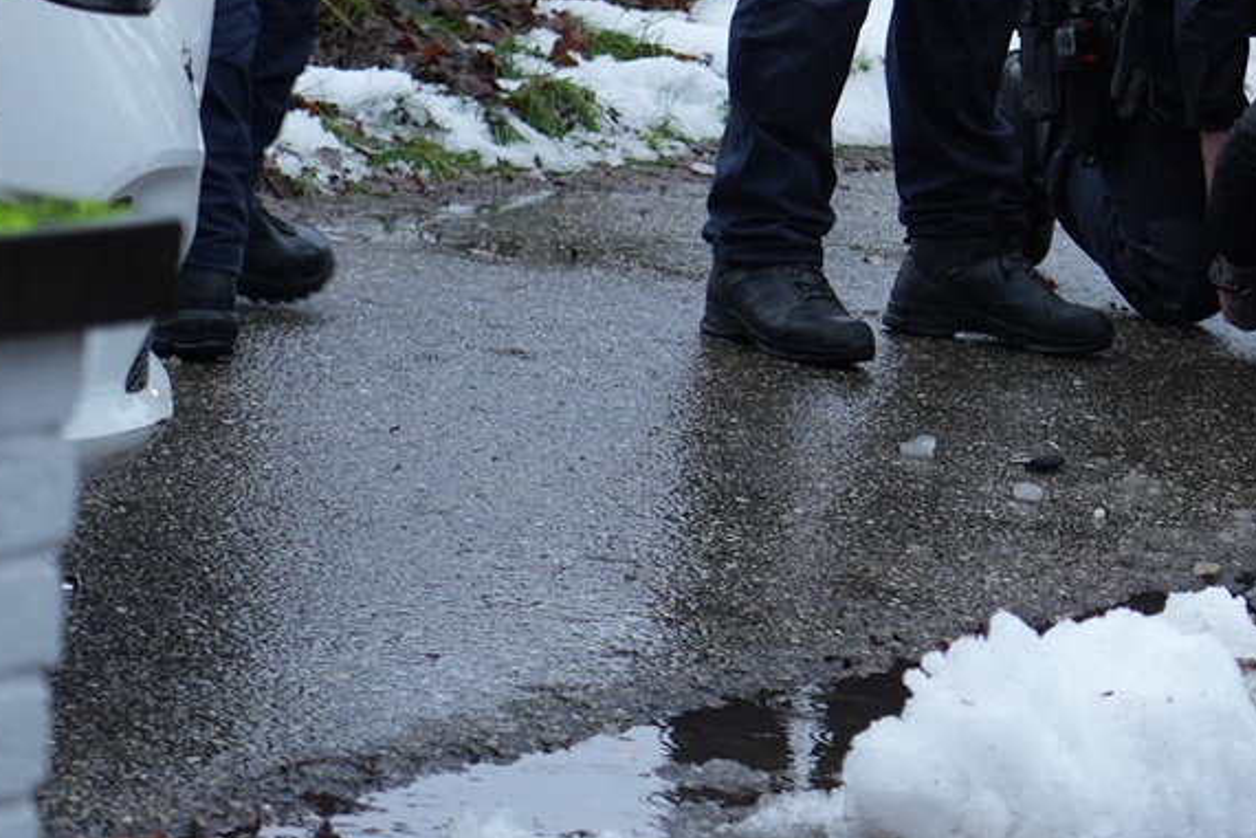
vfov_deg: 6.6
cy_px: -367
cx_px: 1304
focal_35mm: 205
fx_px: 7154
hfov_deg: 9.9
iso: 500
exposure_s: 1/160
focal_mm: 61
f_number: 4
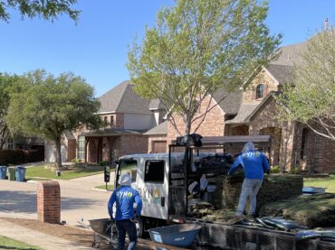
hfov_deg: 34.5
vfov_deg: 25.6
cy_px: 251
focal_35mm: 54
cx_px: 70
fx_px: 522
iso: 32
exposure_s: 1/1062
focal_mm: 4.2
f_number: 1.6
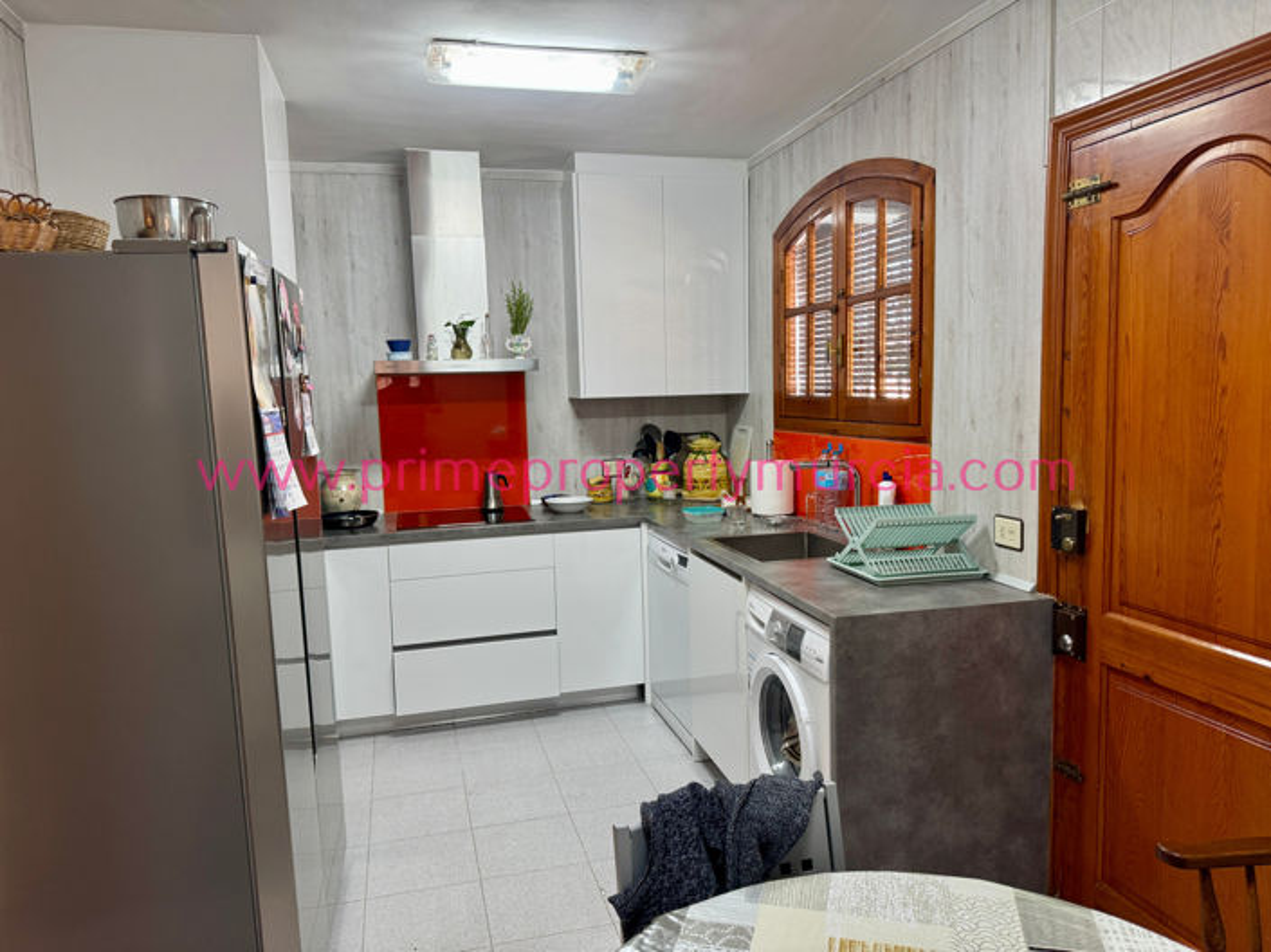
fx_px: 881
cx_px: 636
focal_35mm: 24
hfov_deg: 71.6
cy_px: 476
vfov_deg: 56.8
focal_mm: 6.76
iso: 160
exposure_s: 1/50
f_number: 1.78
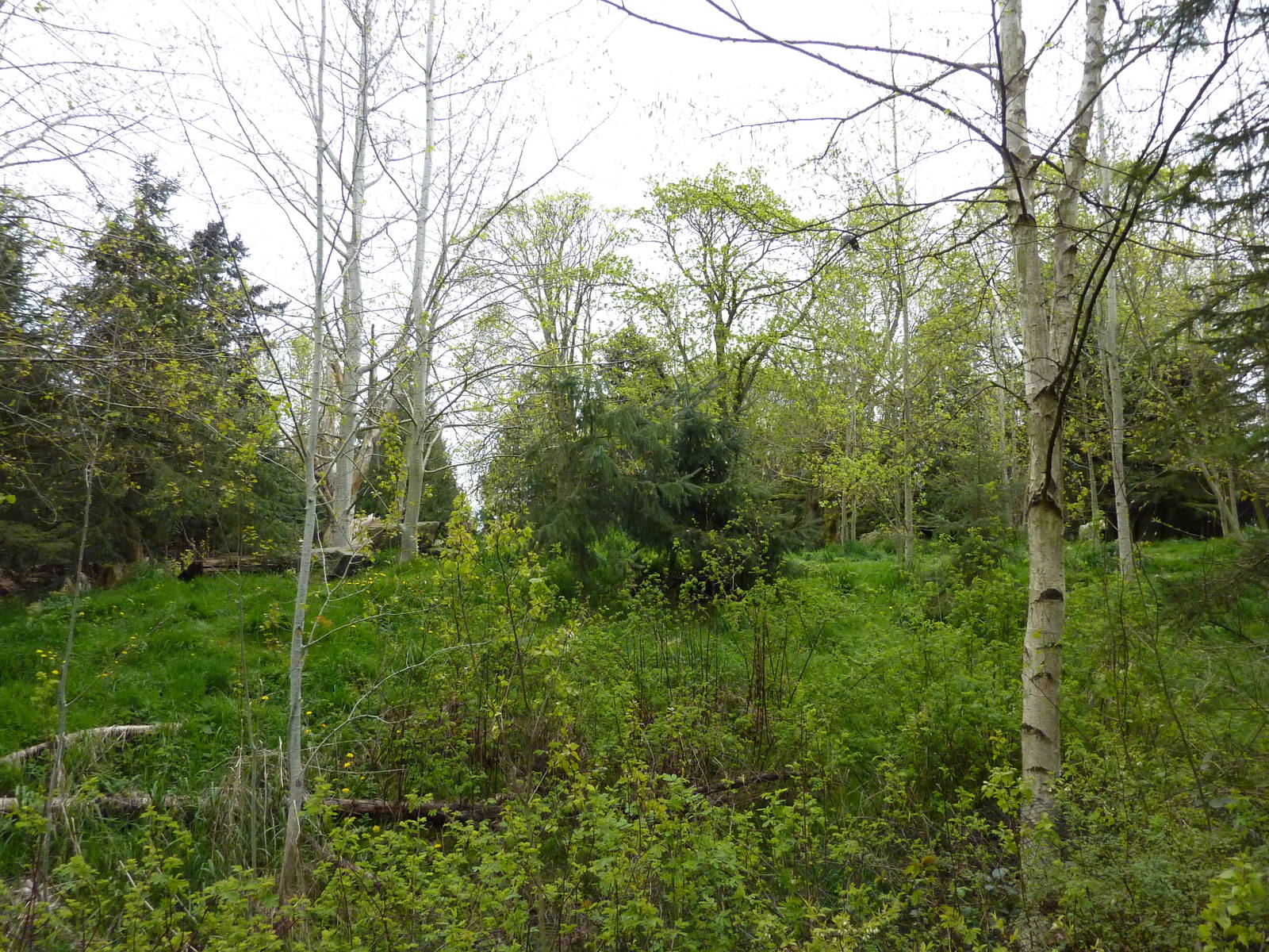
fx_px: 916
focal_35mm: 25
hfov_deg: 69.4
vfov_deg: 54.9
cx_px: 634
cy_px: 476
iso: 320
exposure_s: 1/500
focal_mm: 4.1
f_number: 3.3
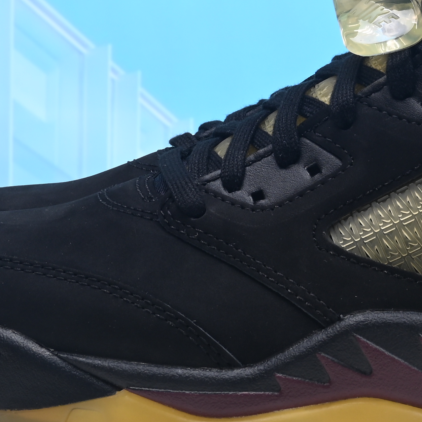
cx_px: 400
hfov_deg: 11.2
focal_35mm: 155
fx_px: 2138
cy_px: -25
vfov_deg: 11.1
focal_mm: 38
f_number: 16
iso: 100
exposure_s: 1/2
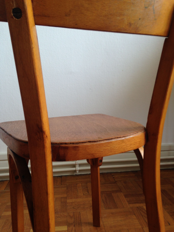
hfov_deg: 42.9
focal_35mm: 33
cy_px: 116
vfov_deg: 55.4
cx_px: 87
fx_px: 221
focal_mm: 4.12
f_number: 2.4
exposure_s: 1/24
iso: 50
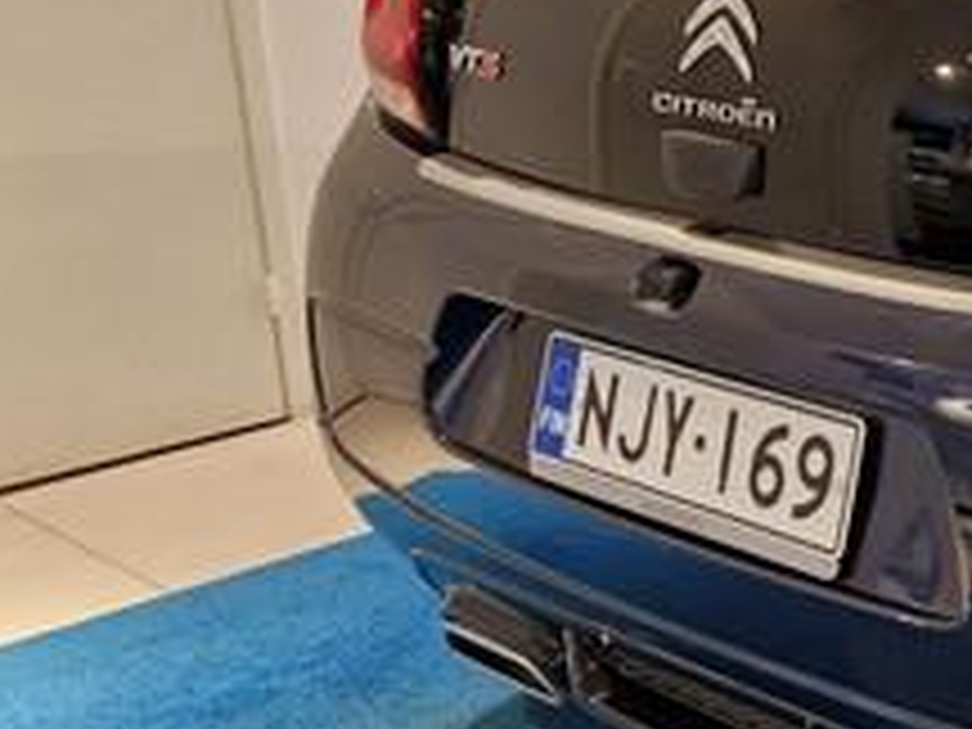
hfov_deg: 23.5
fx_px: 1909
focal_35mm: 68
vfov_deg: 21.6
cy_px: 297
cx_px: 1418
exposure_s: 1/180
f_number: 1.8
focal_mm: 5.4
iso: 200
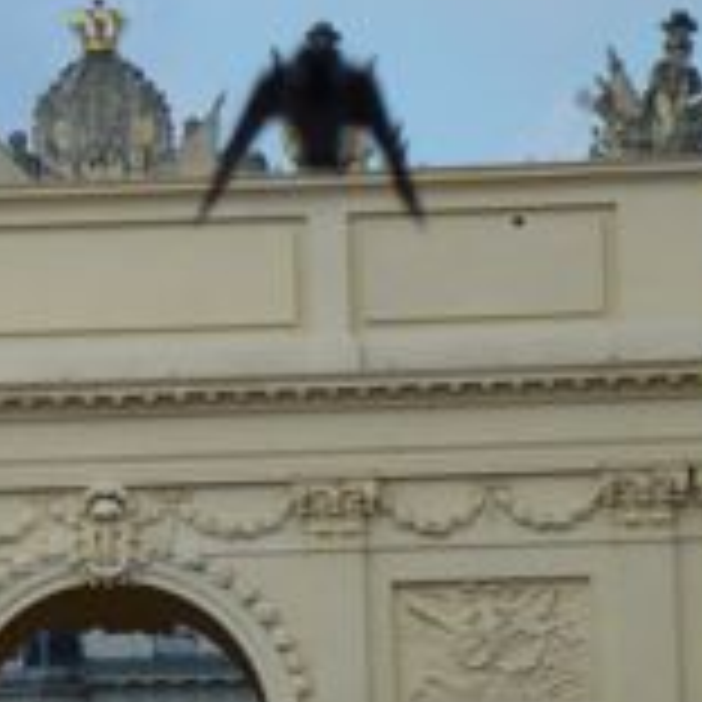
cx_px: 86
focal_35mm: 420
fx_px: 9636
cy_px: 585
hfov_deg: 4.2
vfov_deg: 4.2
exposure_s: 1/500
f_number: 5.4
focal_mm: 30.1
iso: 100
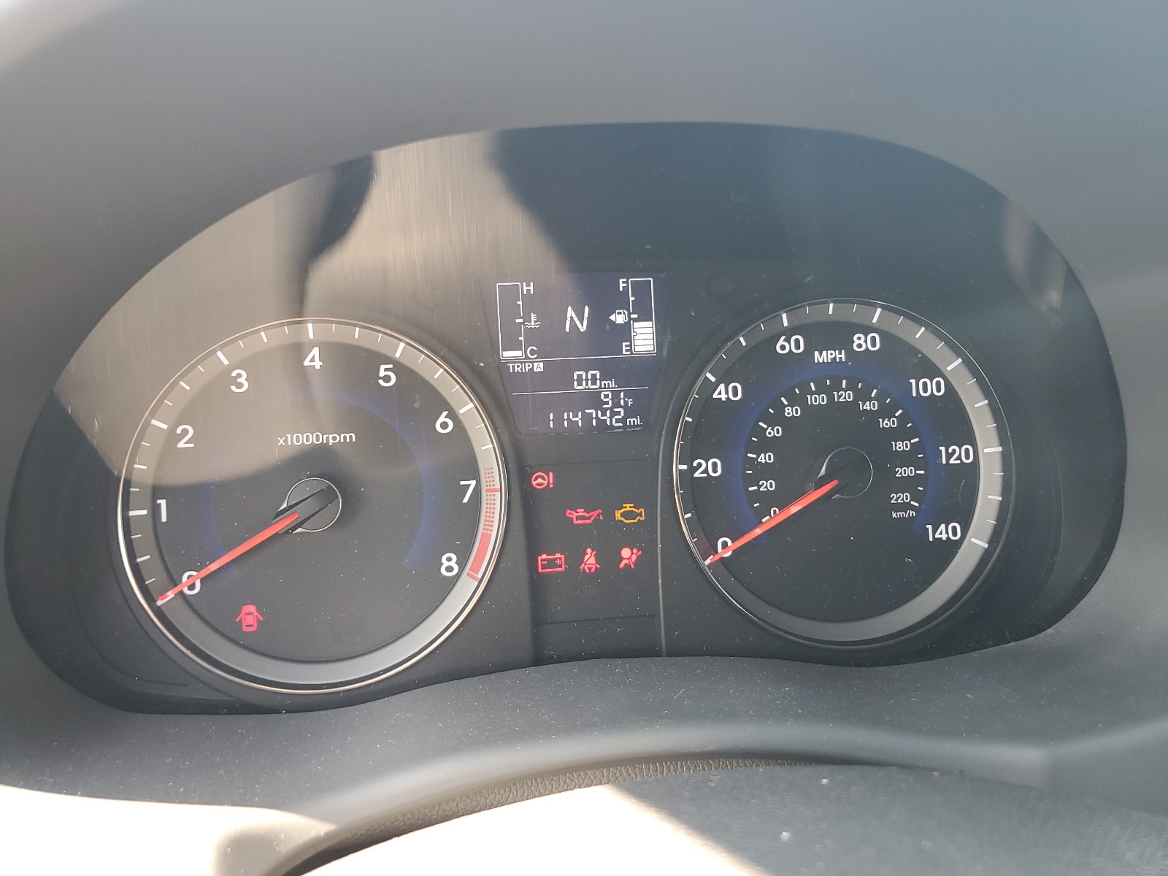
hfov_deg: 67.3
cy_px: 438
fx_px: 877
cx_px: 584
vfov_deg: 53.1
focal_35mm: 26
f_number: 1.5
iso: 61
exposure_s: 1/60.2
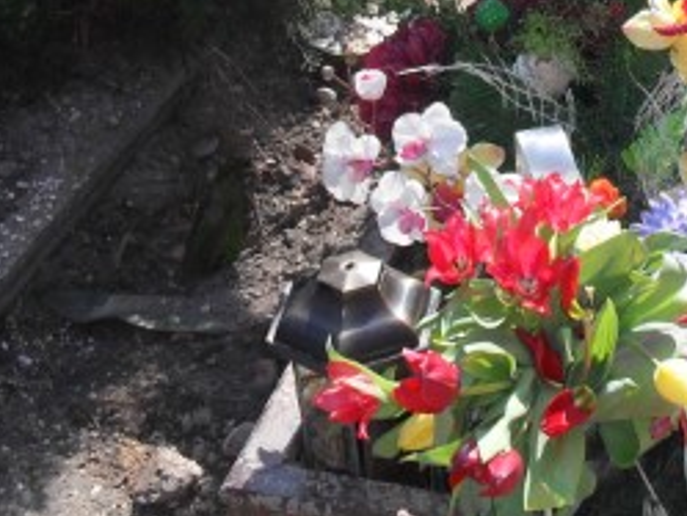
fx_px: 1787
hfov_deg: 21.0
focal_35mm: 90
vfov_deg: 15.7
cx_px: 690
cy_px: -135
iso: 100
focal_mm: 6.3
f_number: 3.2
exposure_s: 1/750
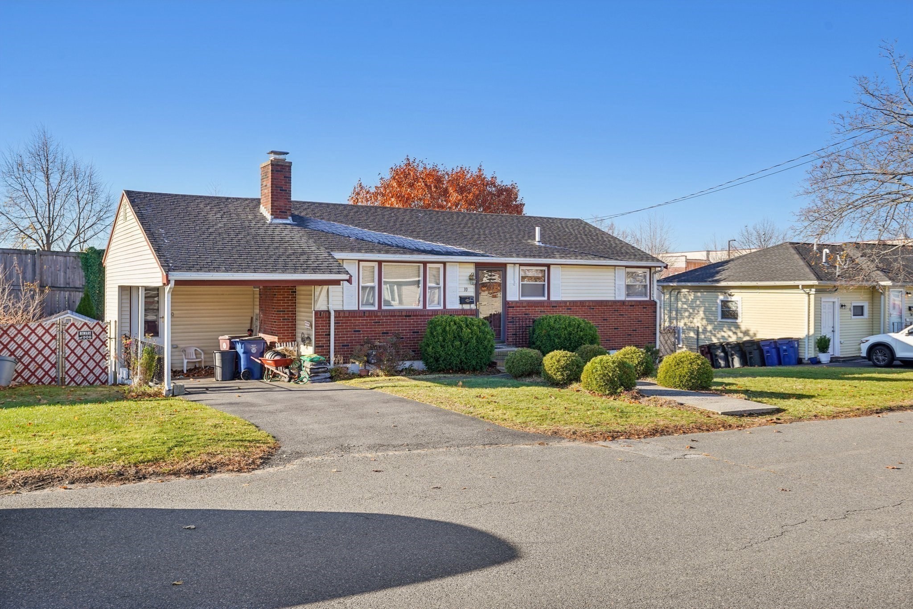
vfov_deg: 43.6
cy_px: 304
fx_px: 761
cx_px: 456
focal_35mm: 30
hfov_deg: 61.9
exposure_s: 1/125
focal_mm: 30
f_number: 8
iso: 100
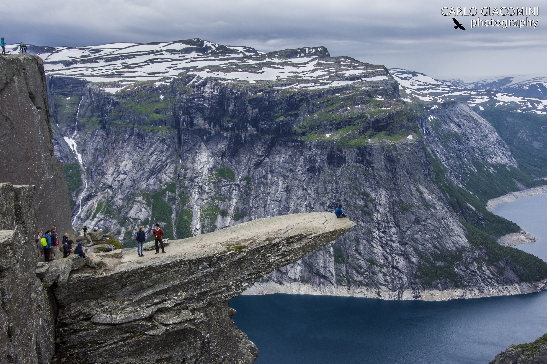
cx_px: 274
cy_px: 182
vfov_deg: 34.2
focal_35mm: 39
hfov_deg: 49.6
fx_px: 593
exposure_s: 1/400
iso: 800
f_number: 11
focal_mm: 26
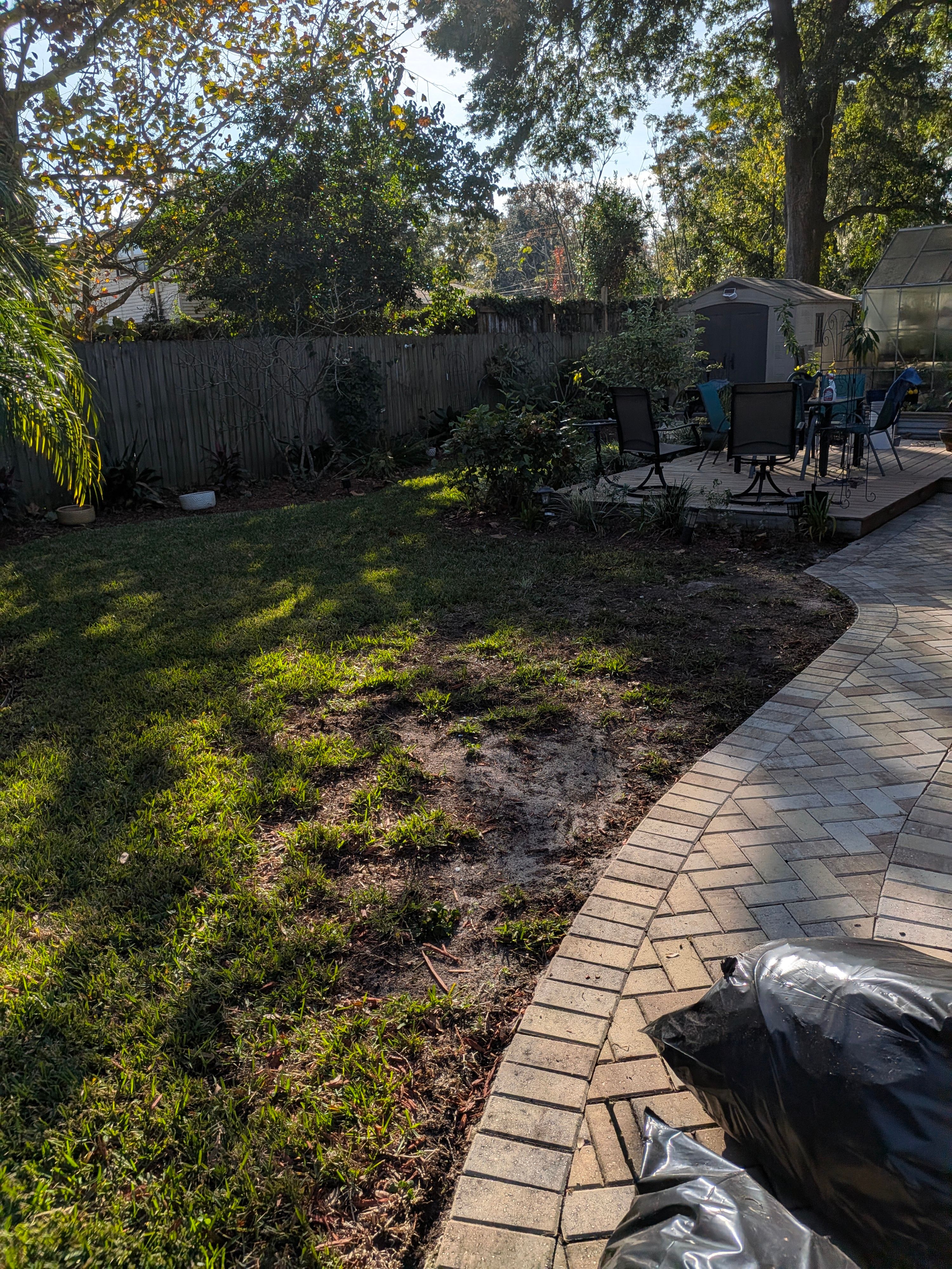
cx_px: 476
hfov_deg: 56.8
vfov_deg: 71.6
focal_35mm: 24
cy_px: 634
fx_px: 880
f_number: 1.7
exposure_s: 1/2463
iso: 27
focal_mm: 4.53
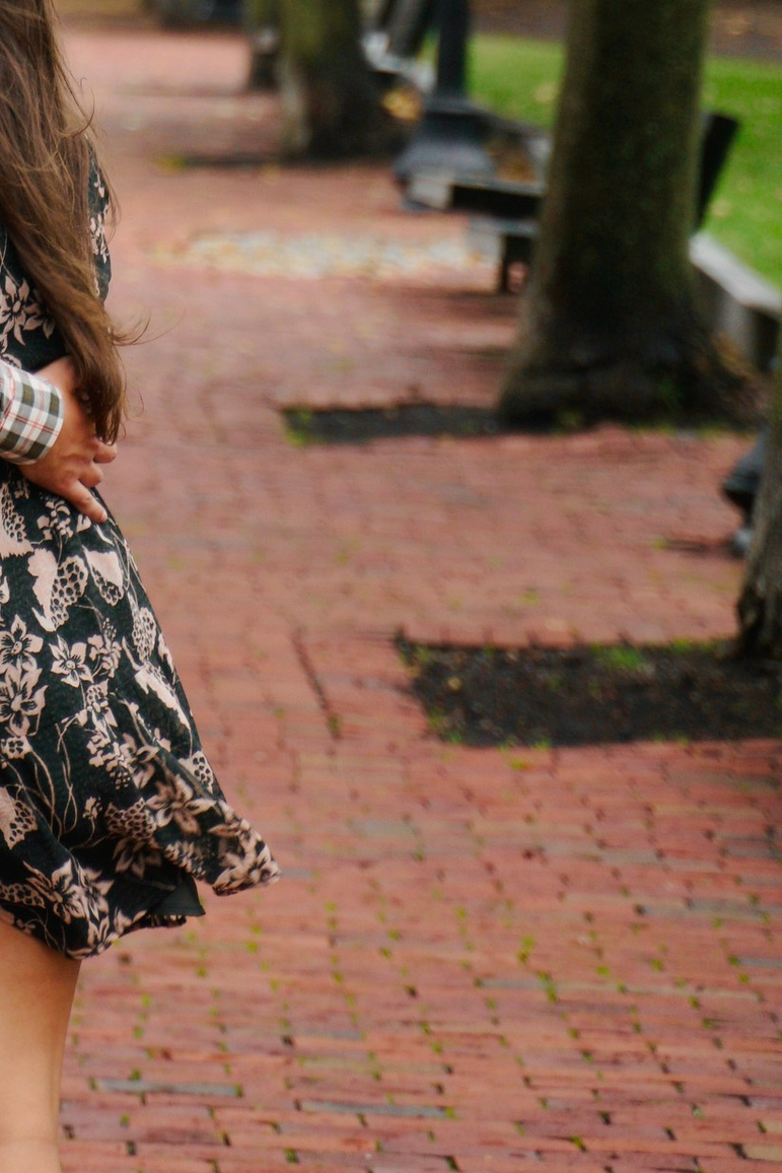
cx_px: -450
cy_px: -239
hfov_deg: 5.5
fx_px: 8110
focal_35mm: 249
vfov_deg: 8.2
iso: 125
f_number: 2.8
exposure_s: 1/160
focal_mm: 75
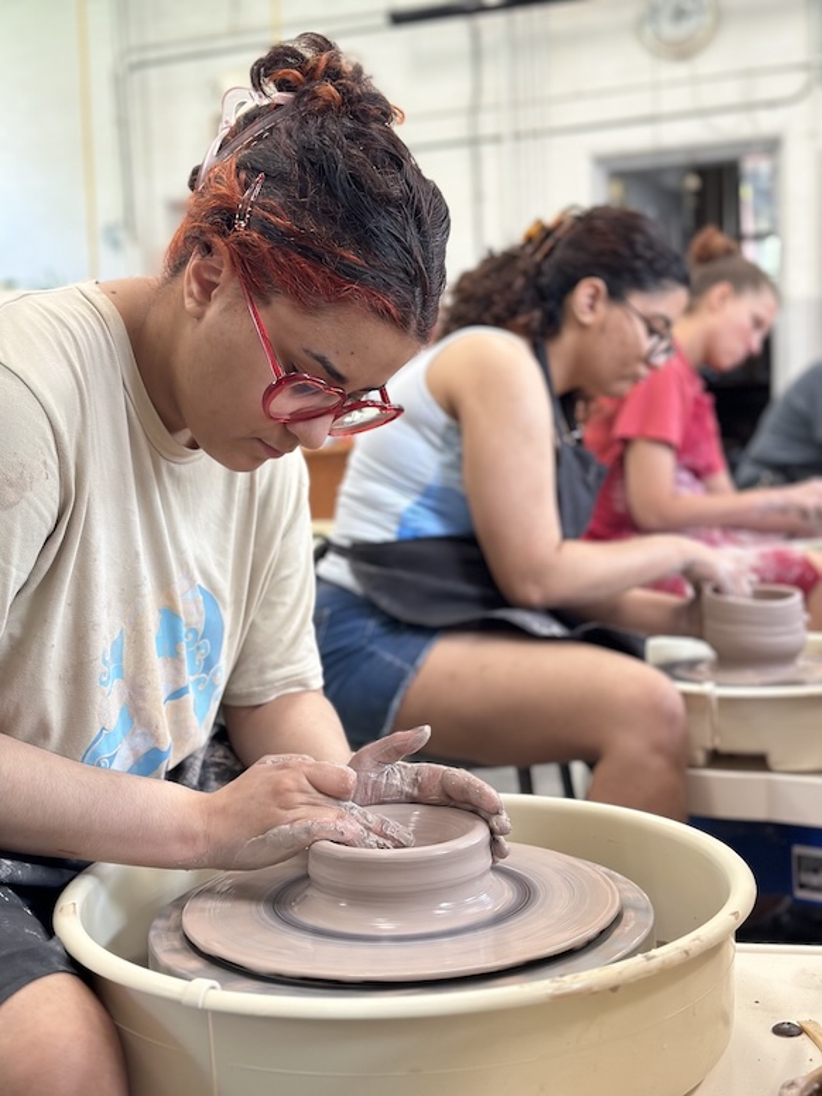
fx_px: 1520
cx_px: 411
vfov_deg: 39.7
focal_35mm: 48
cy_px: 548
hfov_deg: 30.3
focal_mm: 6.86
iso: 160
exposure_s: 1/60
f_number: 1.78
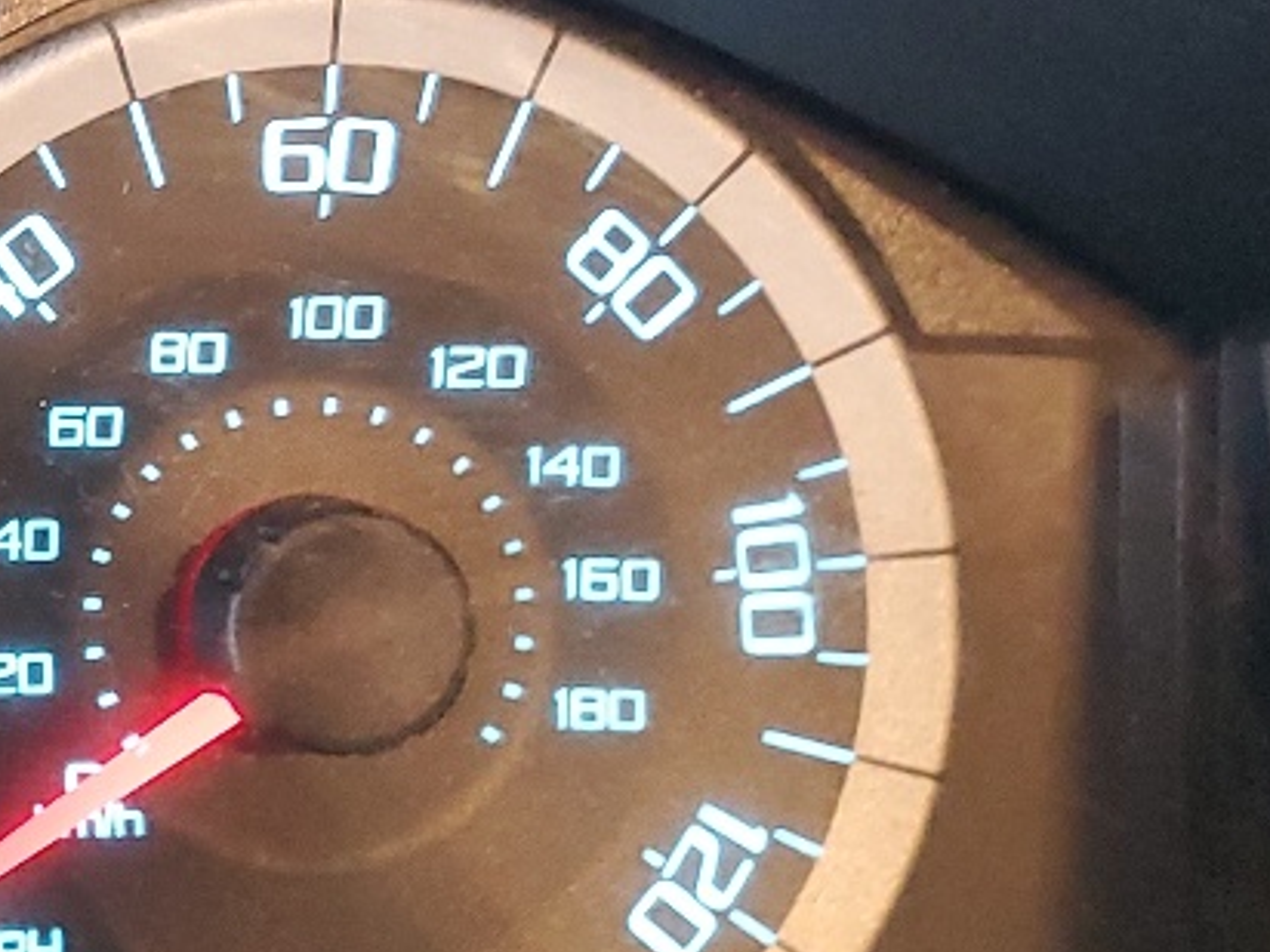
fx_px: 3706
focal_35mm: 101
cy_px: 364
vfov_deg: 14.6
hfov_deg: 16.9
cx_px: -842
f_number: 1.5
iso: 295
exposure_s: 1/30
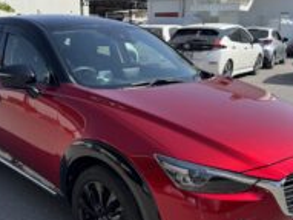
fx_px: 372
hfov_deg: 42.9
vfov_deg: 32.7
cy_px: 138
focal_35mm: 44
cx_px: 132
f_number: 1.78
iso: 80
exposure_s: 1/2604
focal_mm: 6.76
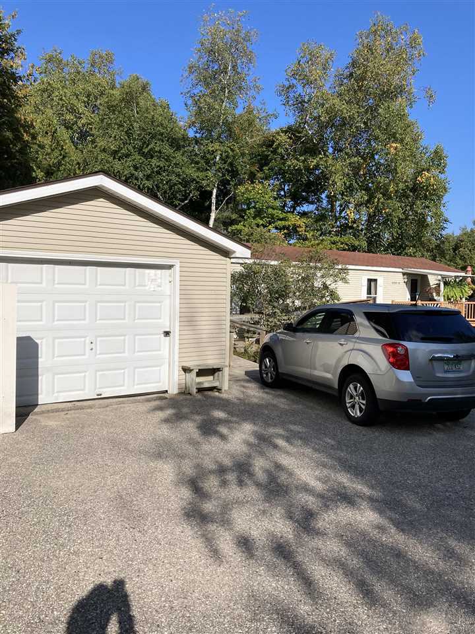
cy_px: 317
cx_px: 238
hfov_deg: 49.7
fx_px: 512
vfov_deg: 63.4
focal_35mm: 28
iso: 20
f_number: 1.8
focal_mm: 3.99
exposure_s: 1/2703
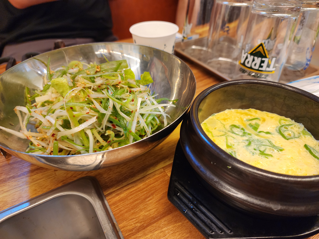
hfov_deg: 73.9
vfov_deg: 58.9
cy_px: 120
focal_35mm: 23
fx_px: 212
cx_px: 160
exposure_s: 1/120
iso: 400
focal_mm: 6.4
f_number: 1.8
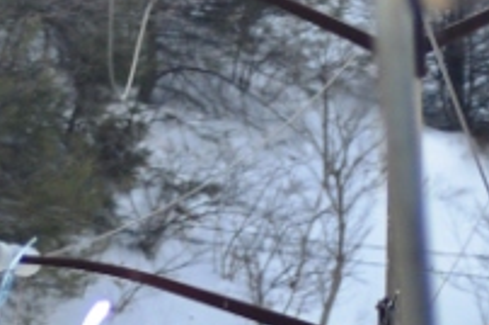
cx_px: 235
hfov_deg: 3.0
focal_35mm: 698
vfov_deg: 2.0
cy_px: 737
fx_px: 9466
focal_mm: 92
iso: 400
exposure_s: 1/4000
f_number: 2.8
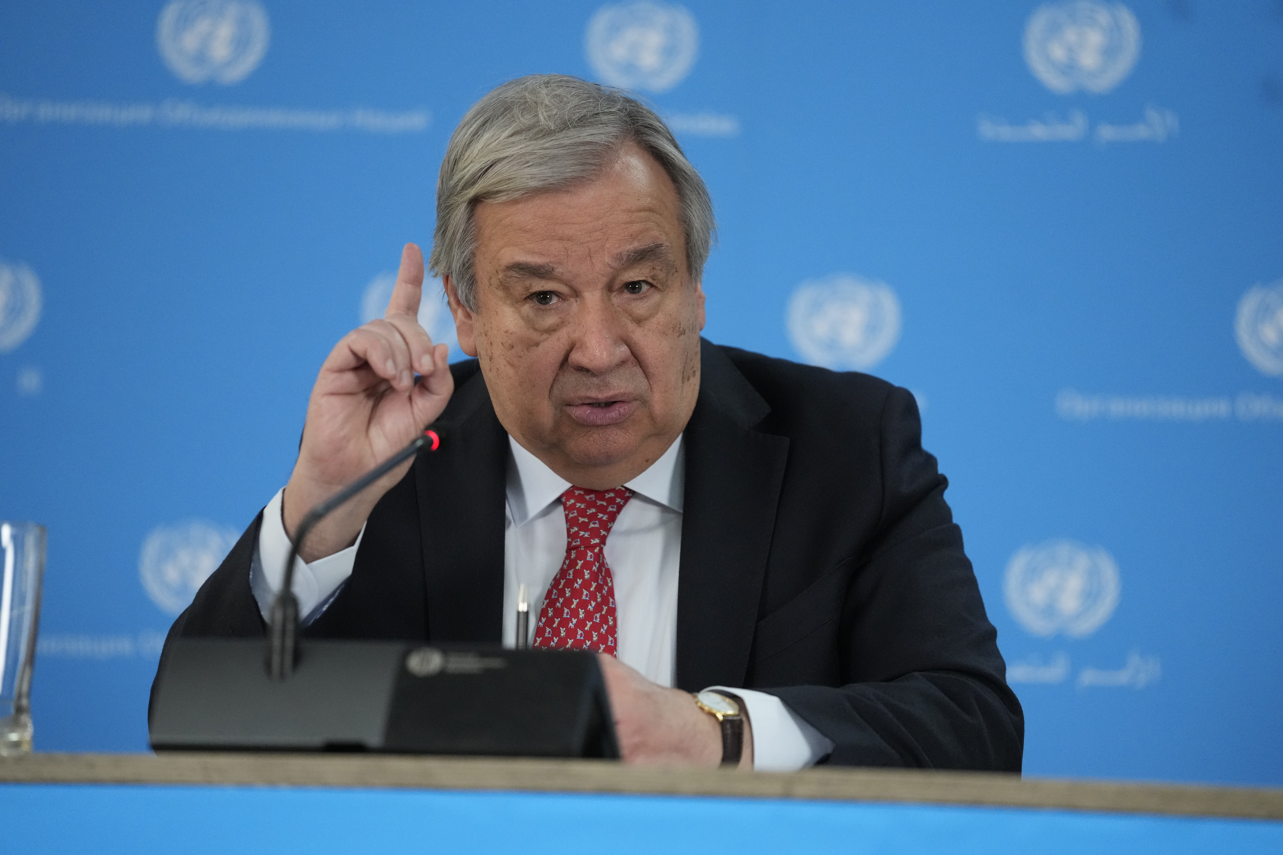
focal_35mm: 200
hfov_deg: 10.3
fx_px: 7127
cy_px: 428
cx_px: 642
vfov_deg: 6.9
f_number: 2.8
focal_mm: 200
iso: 4000
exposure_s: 1/1000
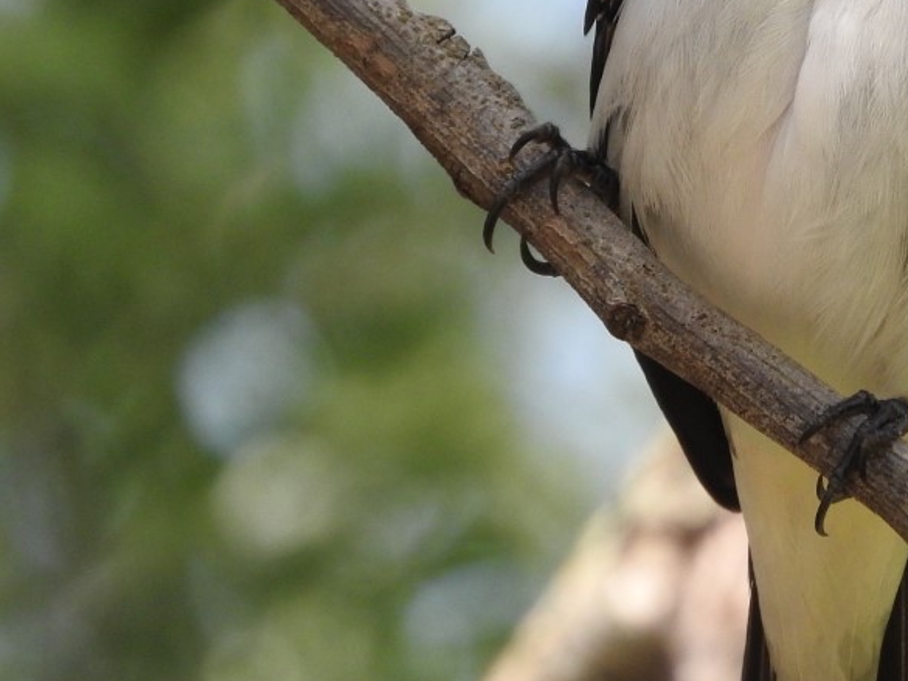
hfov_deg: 1.0
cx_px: 866
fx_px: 51659
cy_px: 223
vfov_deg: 0.8
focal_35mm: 1969
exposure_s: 1/250
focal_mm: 143.3
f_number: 5.6
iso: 220
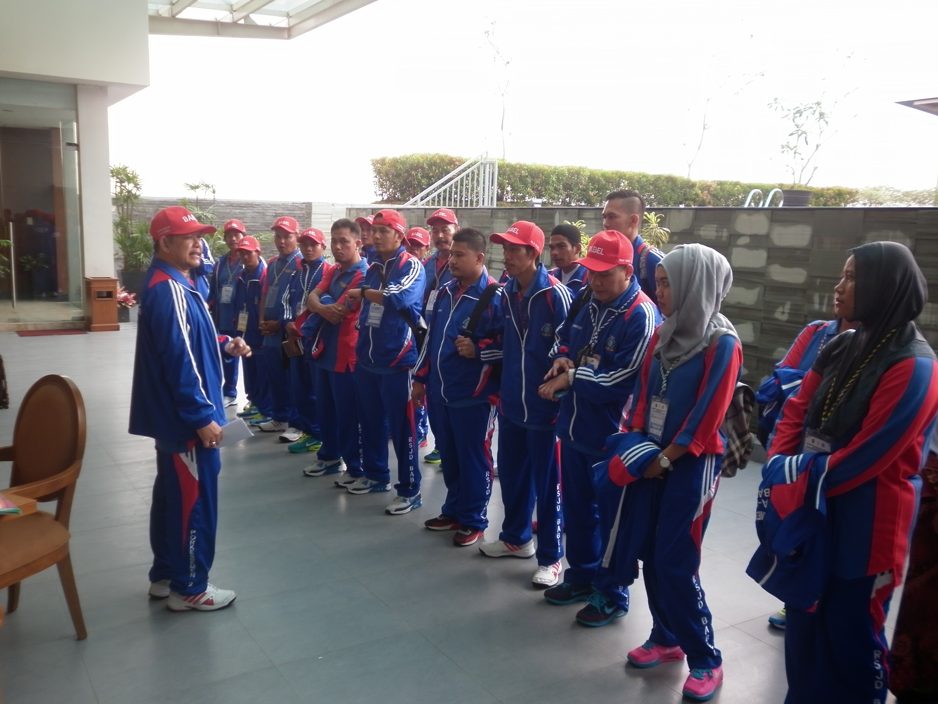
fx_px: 840
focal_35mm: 31
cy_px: 352
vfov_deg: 45.4
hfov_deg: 58.4
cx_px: 469
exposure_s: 1/30
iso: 80
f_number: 2.9
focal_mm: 5.6
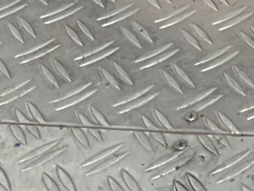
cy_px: -332
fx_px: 1174
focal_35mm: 160
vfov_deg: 8.2
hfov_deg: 11.4
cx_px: 477
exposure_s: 1/193
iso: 16
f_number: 1.8
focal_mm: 3
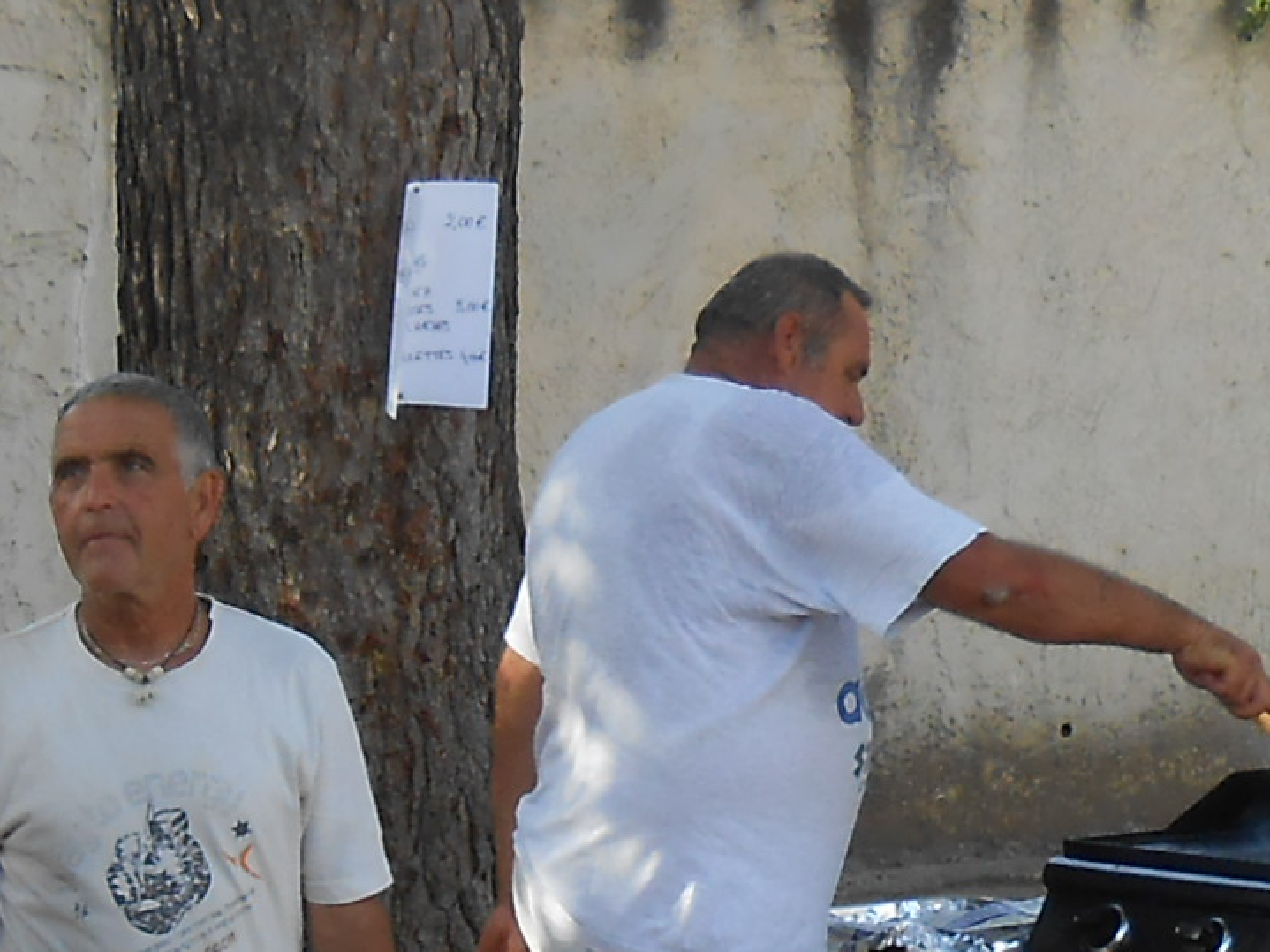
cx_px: 385
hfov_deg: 16.6
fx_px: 4328
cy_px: 643
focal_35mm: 118
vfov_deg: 12.5
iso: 80
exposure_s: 1/160
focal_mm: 4.6
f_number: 3.5
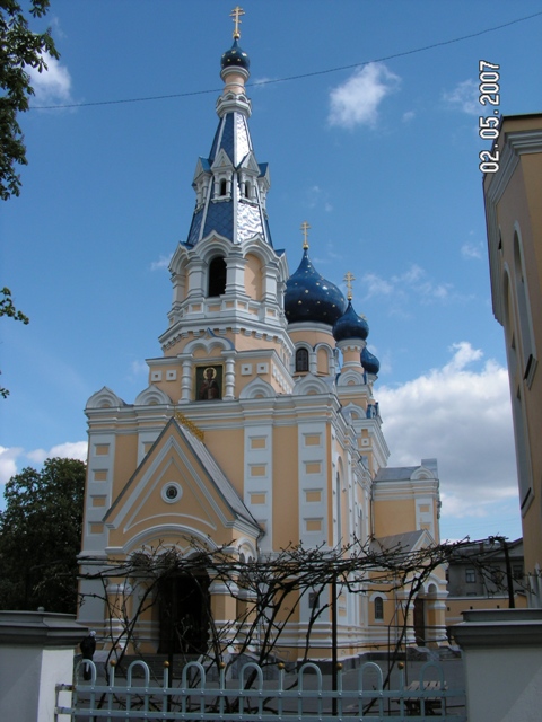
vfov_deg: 51.4
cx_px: 271
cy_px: 361
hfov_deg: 39.7
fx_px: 752
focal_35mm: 36
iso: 50
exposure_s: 1/400
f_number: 4.8
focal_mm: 6
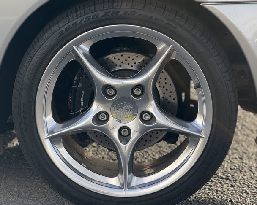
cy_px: 111
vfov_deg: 10.4
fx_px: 1125
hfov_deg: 13.0
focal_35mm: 148
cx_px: 130
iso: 64
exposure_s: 1/336
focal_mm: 15.66
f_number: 2.8
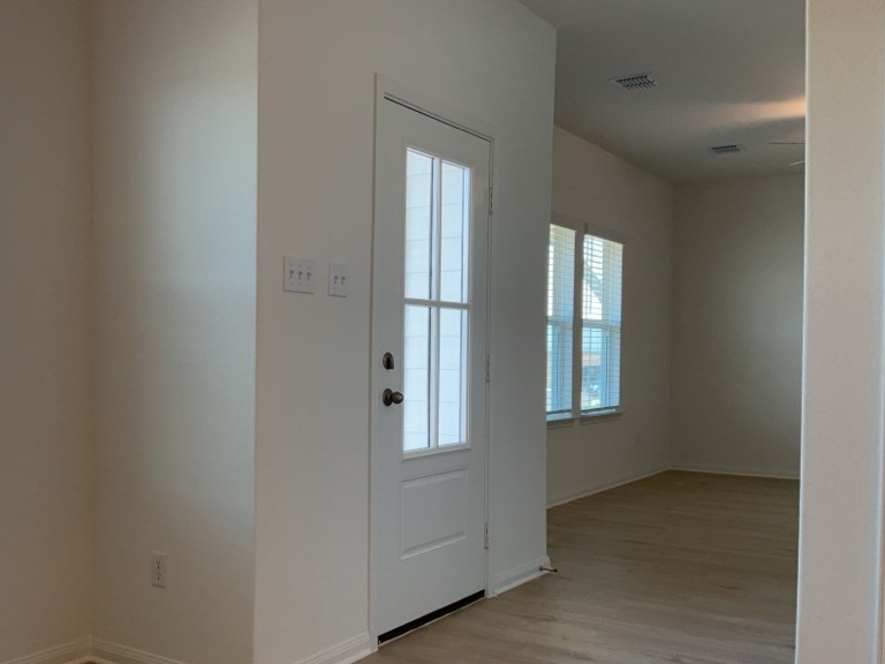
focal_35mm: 36
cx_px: 312
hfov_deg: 50.6
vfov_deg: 39.6
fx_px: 920
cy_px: 369
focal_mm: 3
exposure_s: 1/100
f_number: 1.8
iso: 32
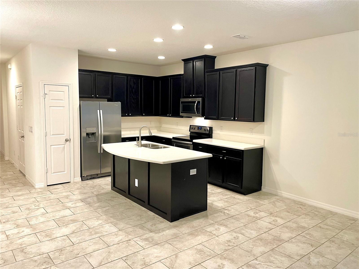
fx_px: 270
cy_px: 134
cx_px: 180
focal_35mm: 26
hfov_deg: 67.3
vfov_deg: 53.1
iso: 160
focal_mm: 4.2
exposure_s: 1/60
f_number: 1.6
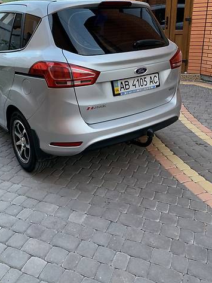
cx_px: 79
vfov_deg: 55.0
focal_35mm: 33
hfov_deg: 42.6
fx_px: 269
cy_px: 114
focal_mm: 4.2
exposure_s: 1/60
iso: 160
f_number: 1.8
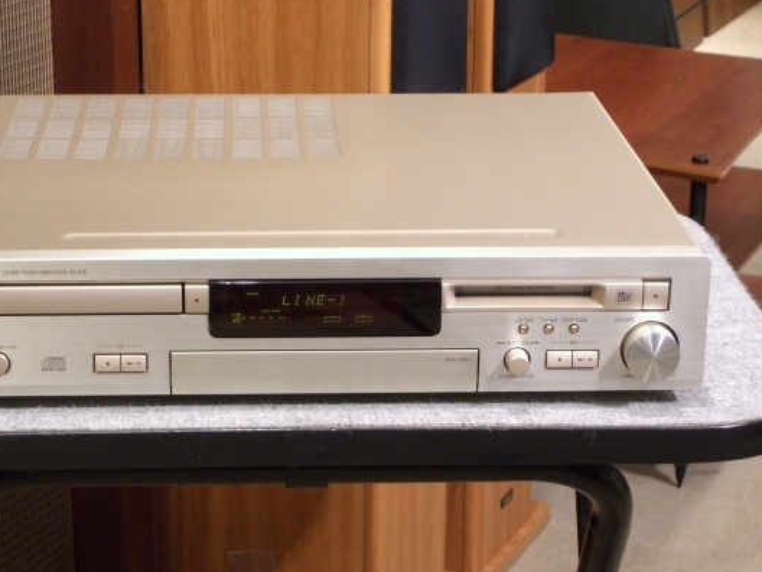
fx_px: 2135
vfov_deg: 15.2
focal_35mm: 97
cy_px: 338
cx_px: 316
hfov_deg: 20.2
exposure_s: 1/8
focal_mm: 16.6
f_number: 4.4
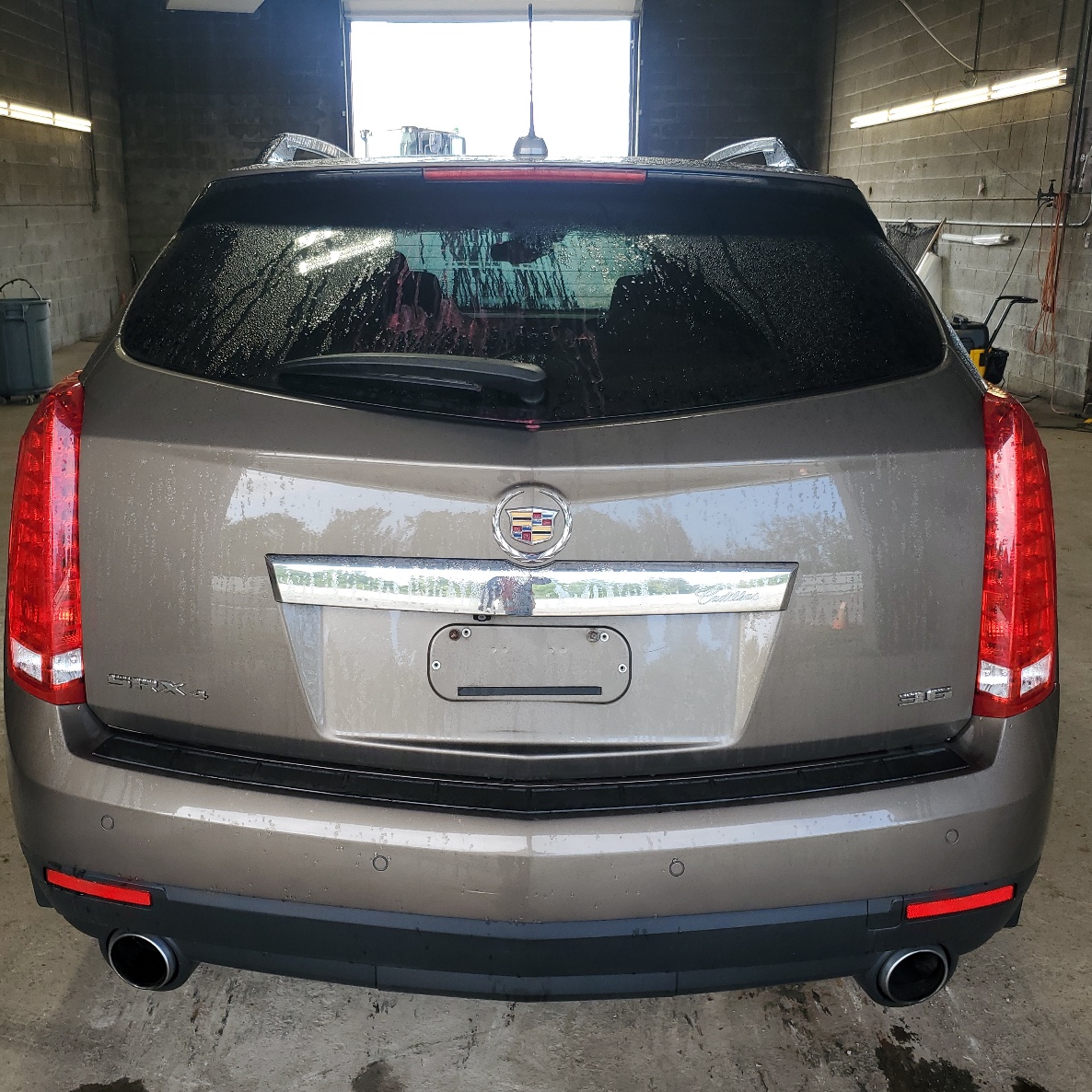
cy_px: 542
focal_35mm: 31
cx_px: 512
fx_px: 1106
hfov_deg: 52.5
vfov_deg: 52.5
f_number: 1.5
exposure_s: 1/182
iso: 50
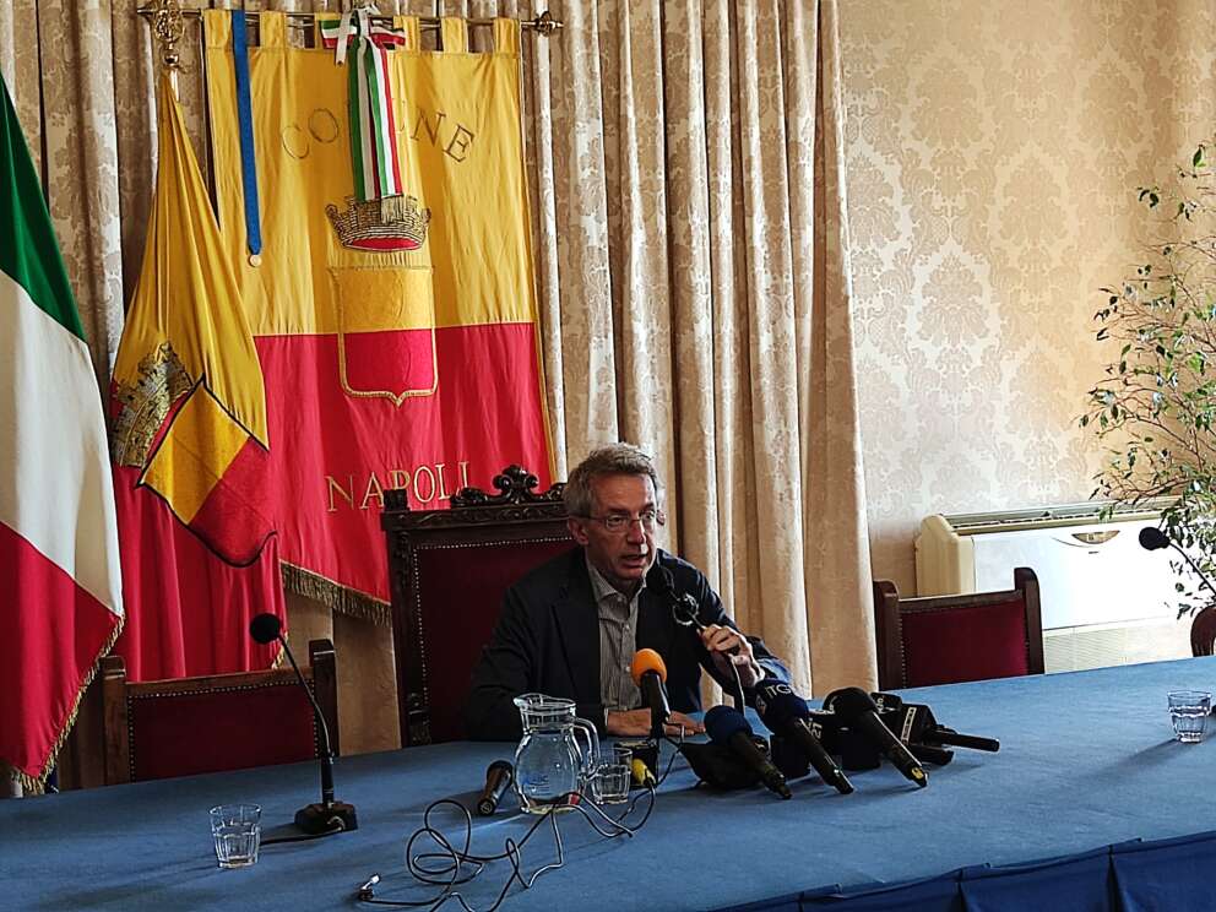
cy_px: 456
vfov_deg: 24.4
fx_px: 2108
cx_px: 608
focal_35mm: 60
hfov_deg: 32.2
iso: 247
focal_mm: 4.71
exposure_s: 1/50
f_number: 1.79
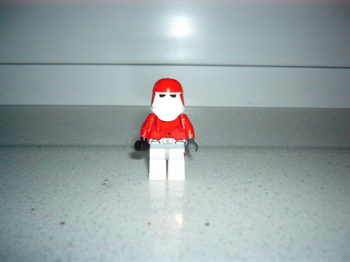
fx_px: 354
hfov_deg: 52.6
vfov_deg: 40.7
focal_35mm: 35
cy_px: 131
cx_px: 175
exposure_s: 1/60
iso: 400
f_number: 2.8
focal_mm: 5.8
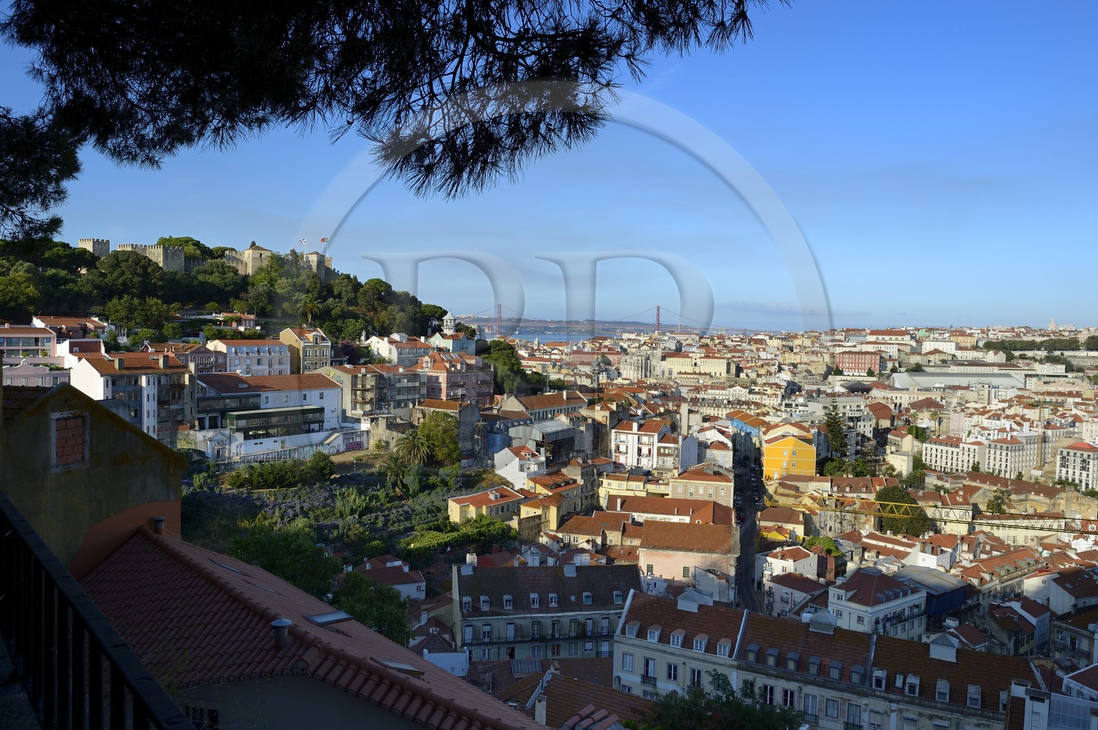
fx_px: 853
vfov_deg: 46.3
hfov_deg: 65.5
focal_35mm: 28
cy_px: 365
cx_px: 549
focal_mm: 28
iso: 200
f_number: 14
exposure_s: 1/200
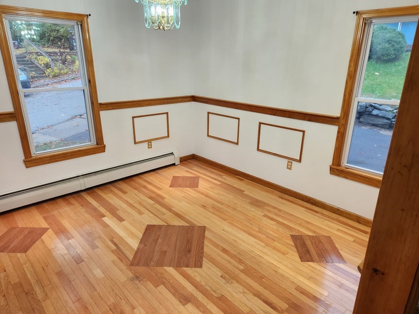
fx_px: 278
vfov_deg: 58.9
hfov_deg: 73.9
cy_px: 157
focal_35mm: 23
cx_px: 210
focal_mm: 5.4
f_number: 1.8
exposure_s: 1/120
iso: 125
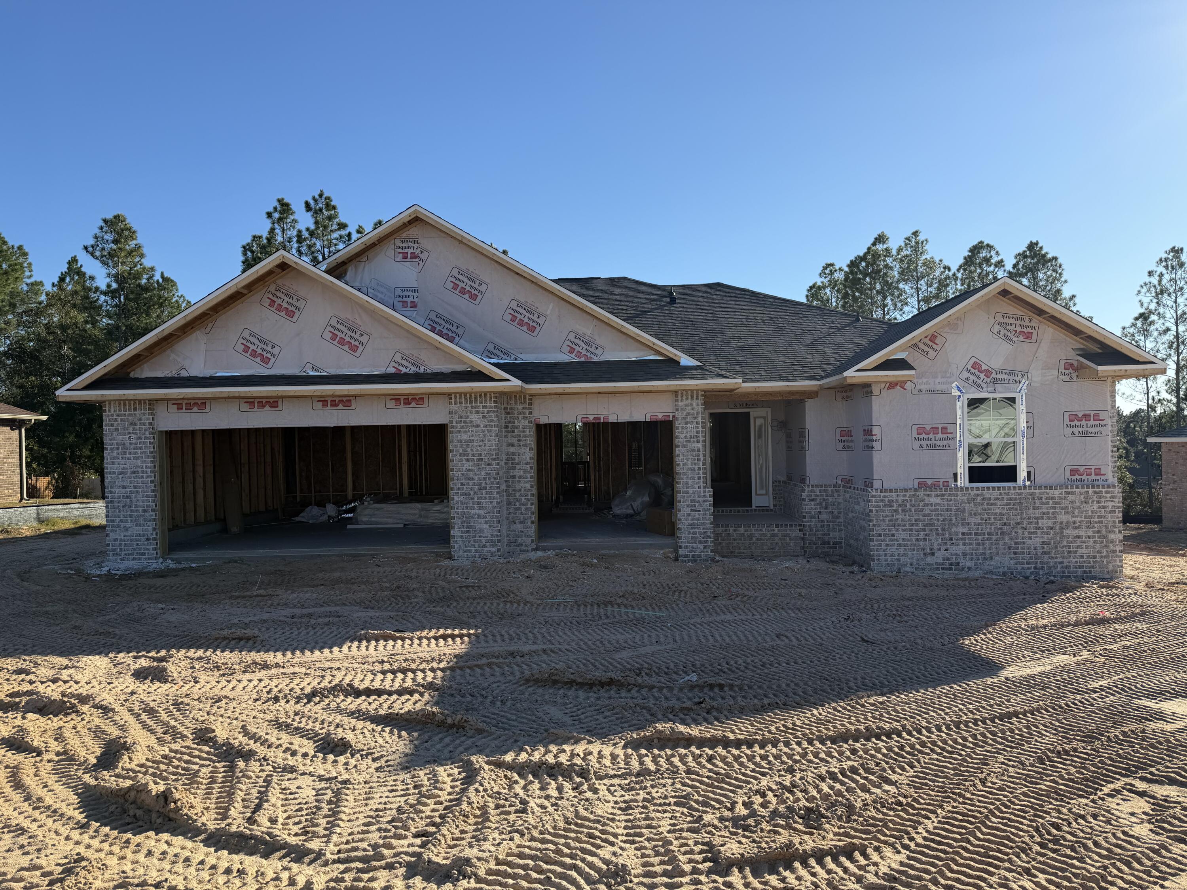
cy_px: 445
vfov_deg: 56.8
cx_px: 594
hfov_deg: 71.6
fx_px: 823
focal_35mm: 24
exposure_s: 1/3953
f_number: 1.78
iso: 80
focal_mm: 6.76
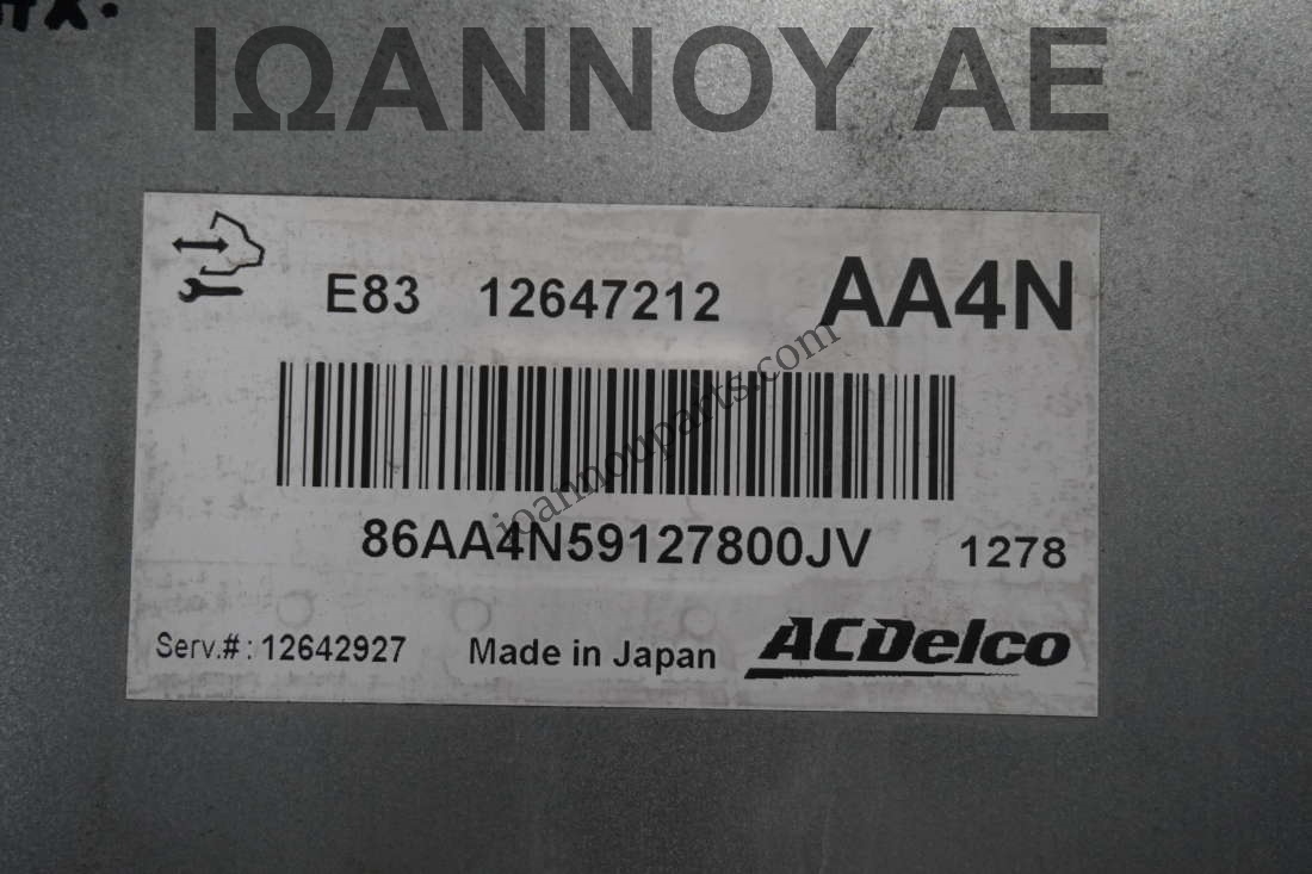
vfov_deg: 26.5
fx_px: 1858
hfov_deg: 38.9
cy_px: 437
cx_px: 656
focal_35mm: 51
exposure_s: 1/60
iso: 800
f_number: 5
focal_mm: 34
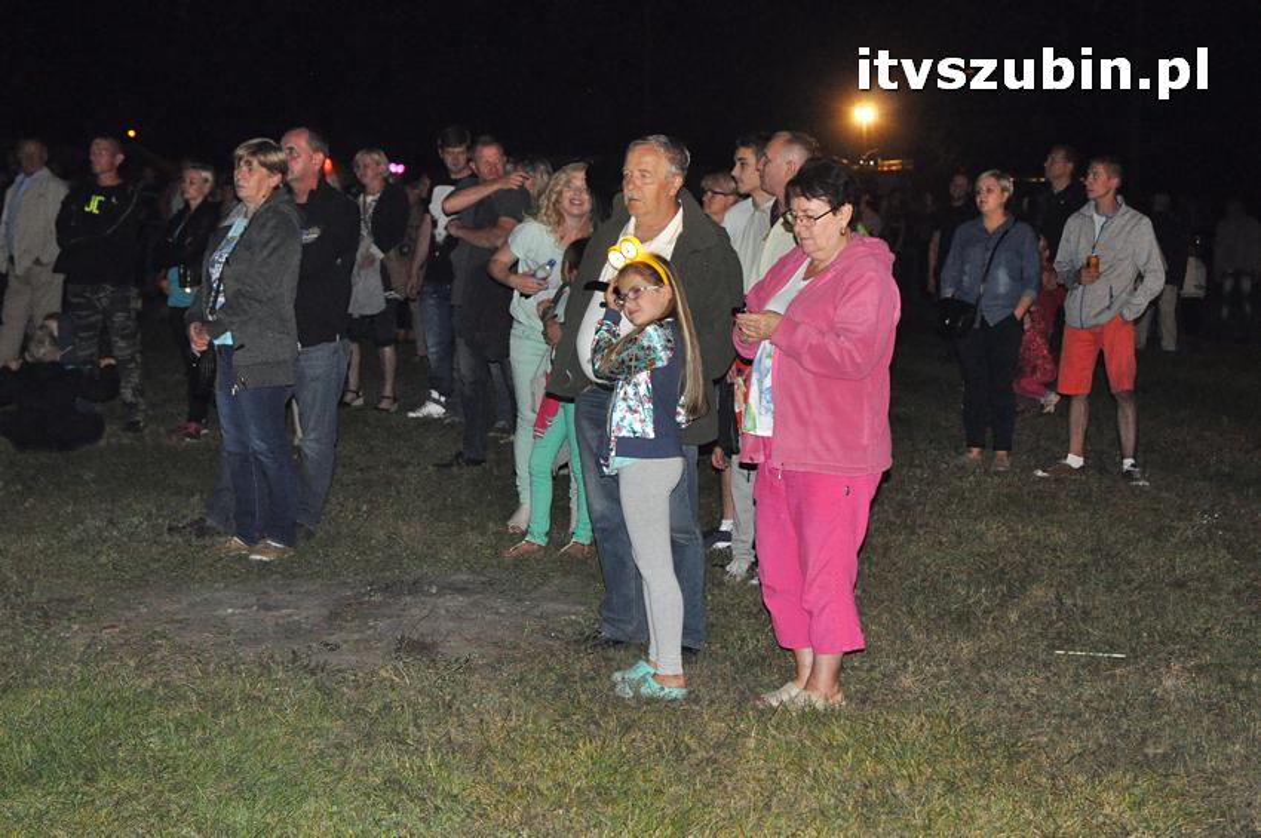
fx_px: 2100
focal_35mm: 60
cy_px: 419
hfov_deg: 33.4
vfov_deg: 22.6
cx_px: 630
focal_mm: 40
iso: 3200
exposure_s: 1/60
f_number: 5.6
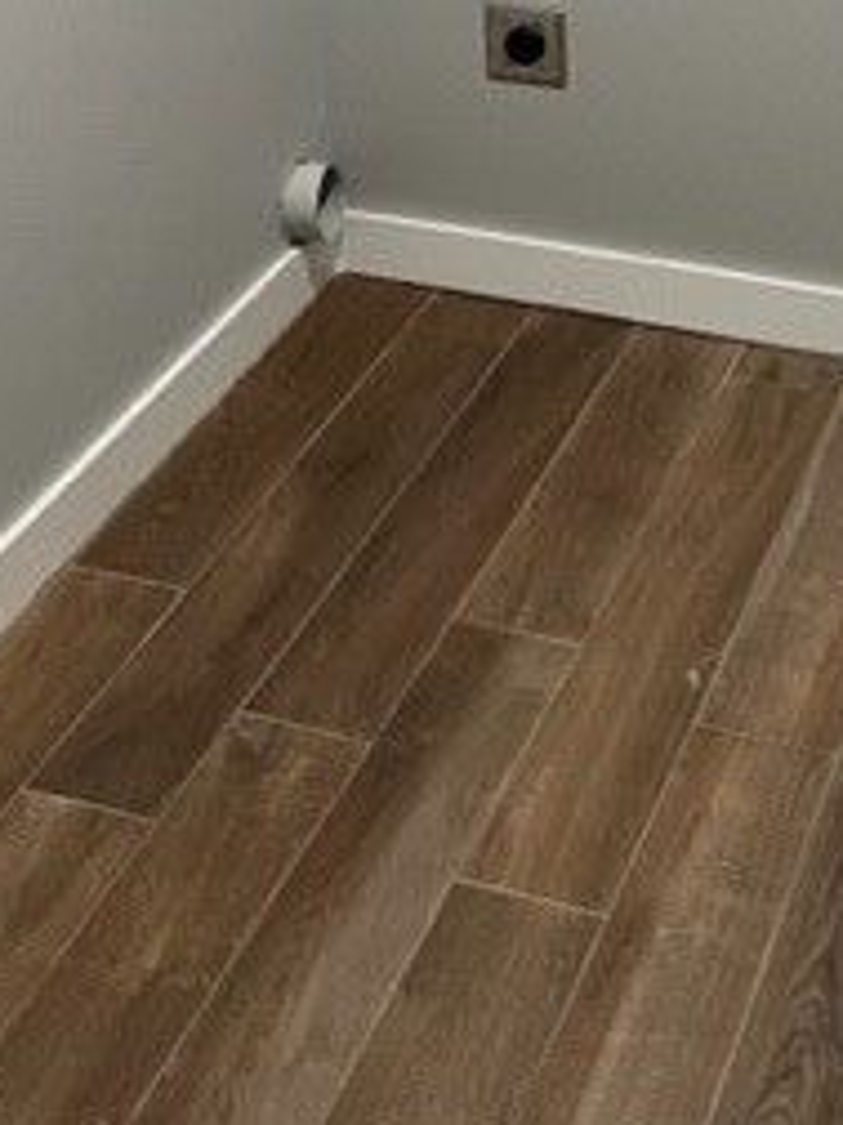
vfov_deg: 27.2
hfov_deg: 21.9
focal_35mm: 66
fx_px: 2143
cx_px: 687
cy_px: -76
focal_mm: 5.7
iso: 200
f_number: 1.5
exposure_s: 1/60
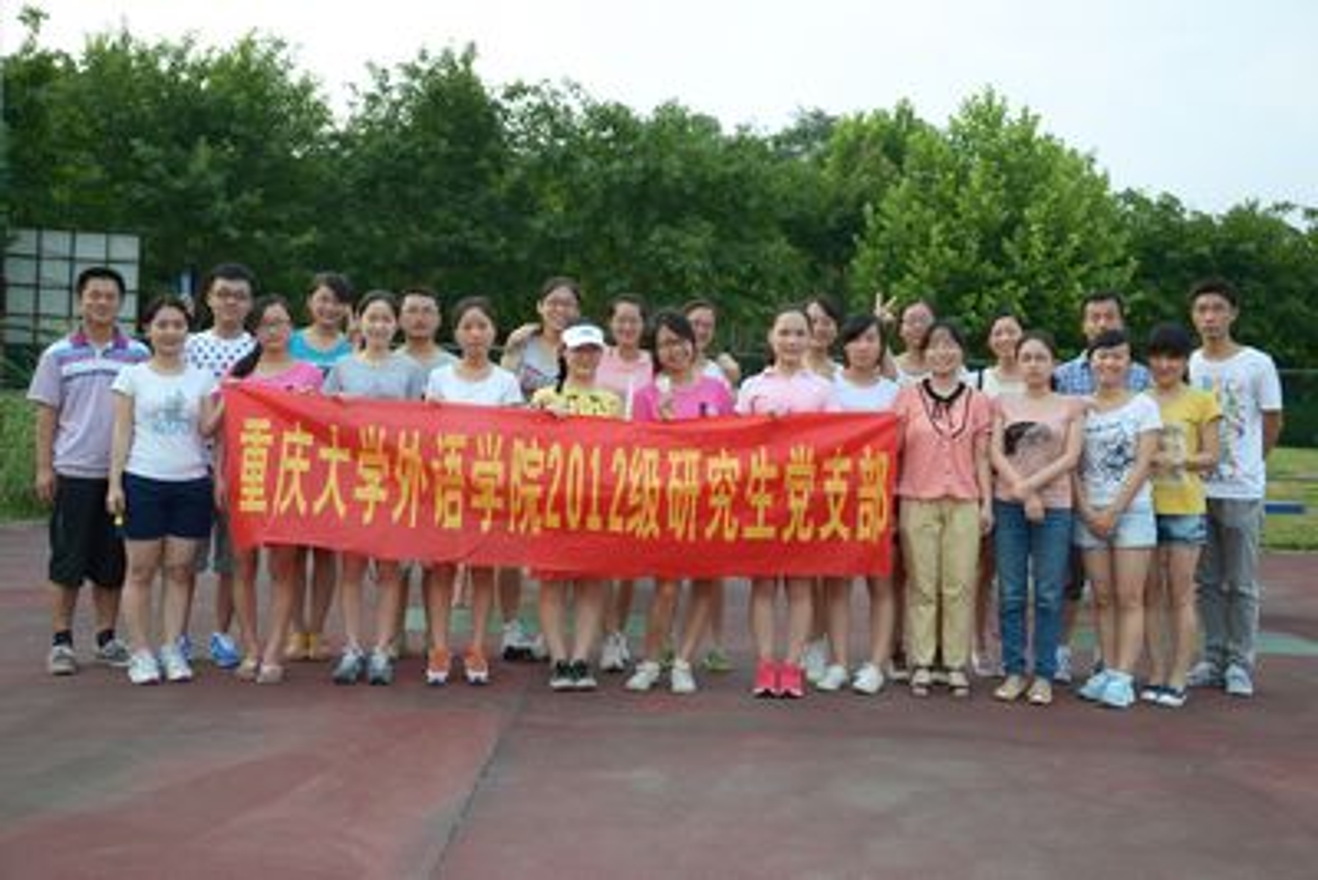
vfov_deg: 35.5
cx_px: 659
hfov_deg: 51.3
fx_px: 1373
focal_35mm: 38
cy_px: 440
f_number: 5
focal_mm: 25
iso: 400
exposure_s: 1/400
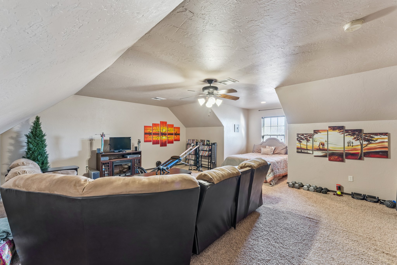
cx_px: 198
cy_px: 132
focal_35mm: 15
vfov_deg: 76.6
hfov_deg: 99.7
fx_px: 168
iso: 100
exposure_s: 1
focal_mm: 15.2
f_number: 10
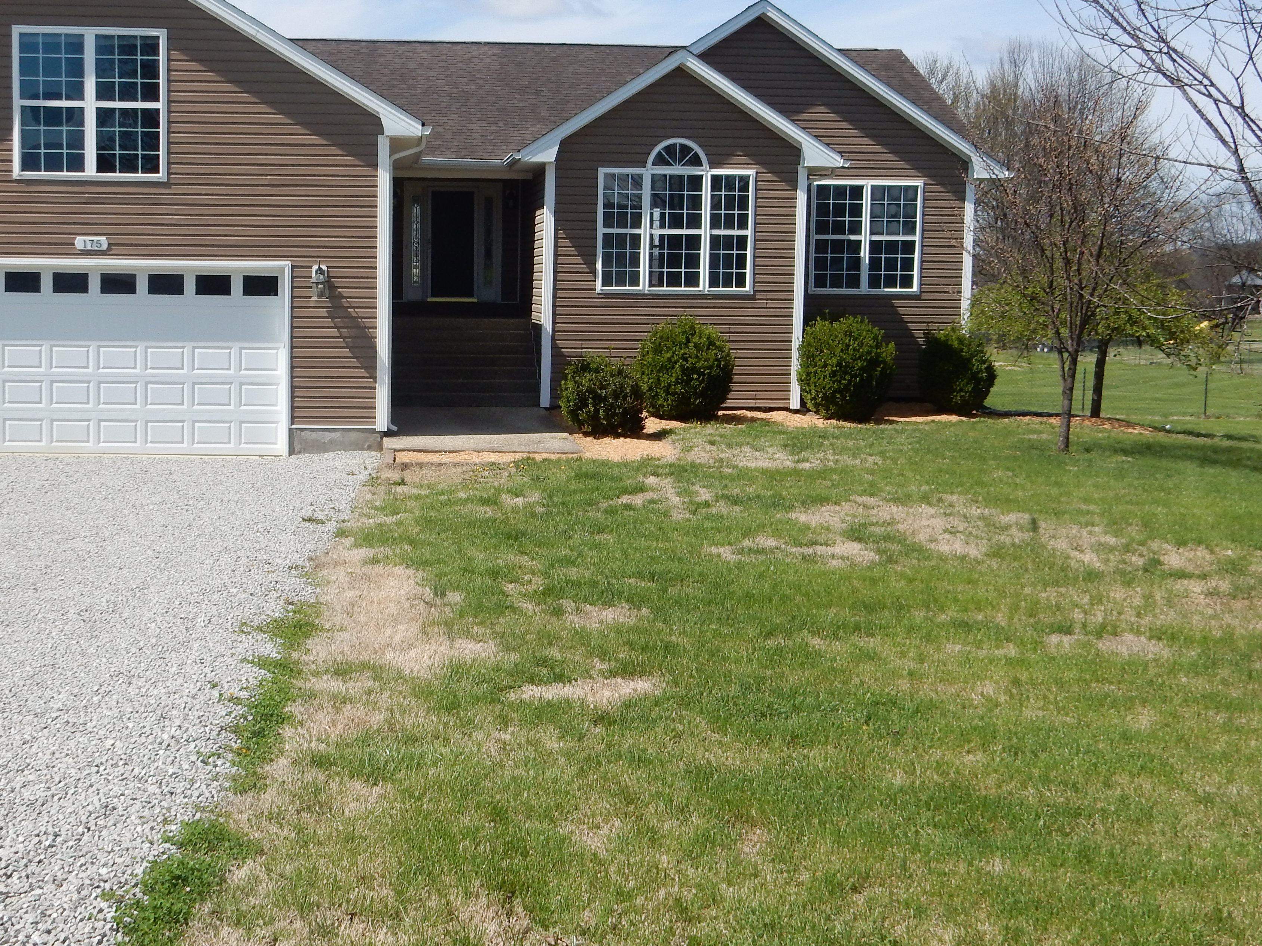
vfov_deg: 35.0
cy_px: 389
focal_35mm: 41
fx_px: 1495
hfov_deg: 45.4
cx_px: 473
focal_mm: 5.4
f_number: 4
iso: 125
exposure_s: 1/1250
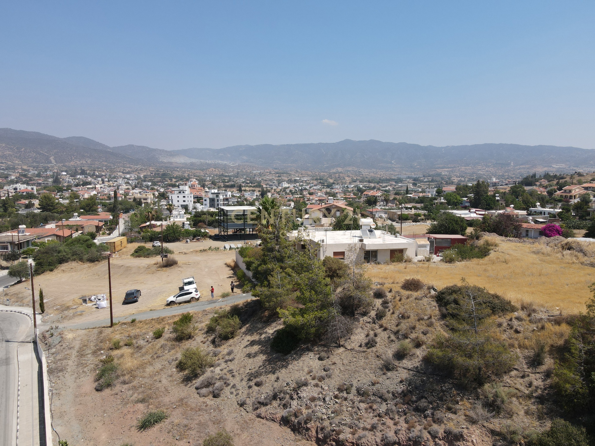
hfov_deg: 71.6
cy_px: 223
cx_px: 298
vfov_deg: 56.8
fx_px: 413
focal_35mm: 24
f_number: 2.8
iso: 100
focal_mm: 4.5
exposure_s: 1/800
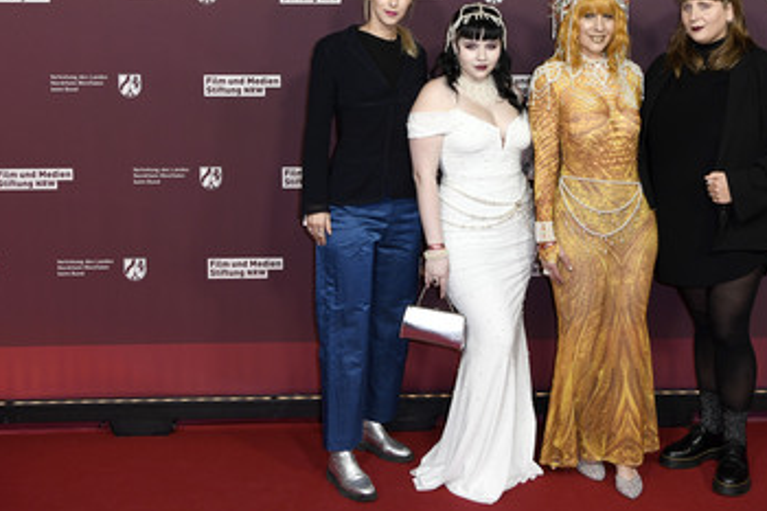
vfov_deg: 27.4
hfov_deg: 40.0
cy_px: 206
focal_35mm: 49
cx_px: 488
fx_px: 1043
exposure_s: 1/320
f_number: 4
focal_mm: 38
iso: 800
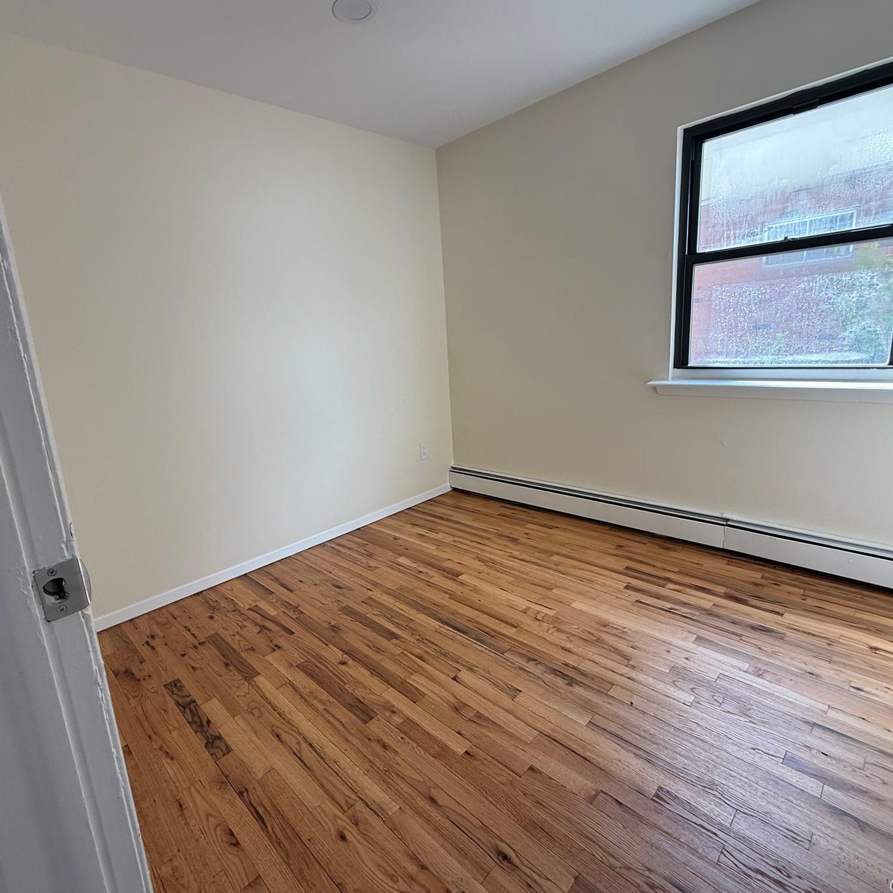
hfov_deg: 83.7
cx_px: 398
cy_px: 441
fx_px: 496
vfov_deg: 84.0
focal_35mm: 17
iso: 64
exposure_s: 1/99
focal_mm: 2.22
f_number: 2.2
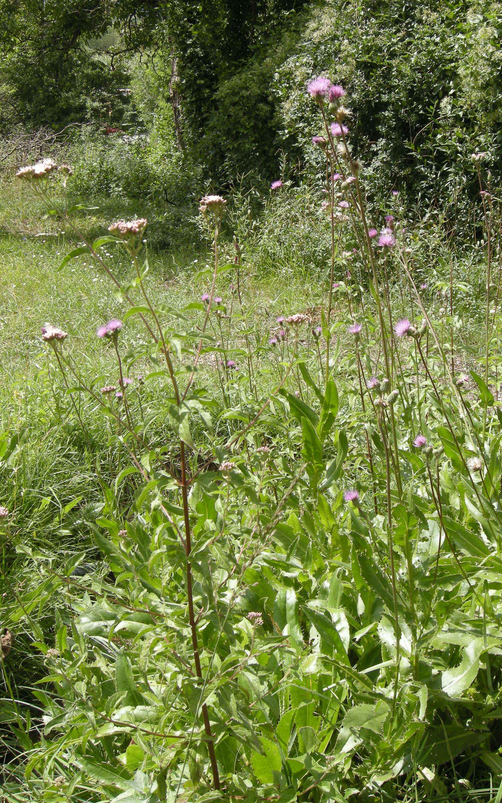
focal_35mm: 38
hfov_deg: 33.4
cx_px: 307
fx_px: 832
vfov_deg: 51.5
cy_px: 406
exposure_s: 1/180
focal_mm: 7.5
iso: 64
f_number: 4.8
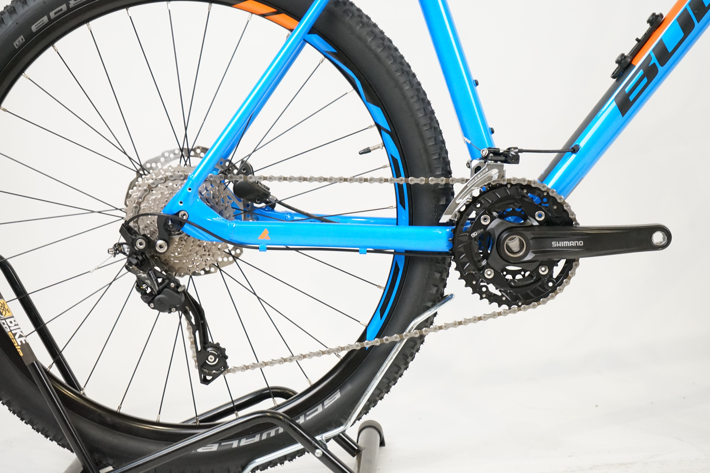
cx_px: 355
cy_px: 236
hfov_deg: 28.8
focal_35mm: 70
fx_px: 1380
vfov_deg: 19.5
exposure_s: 1/200
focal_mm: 70
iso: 3200
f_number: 5.6
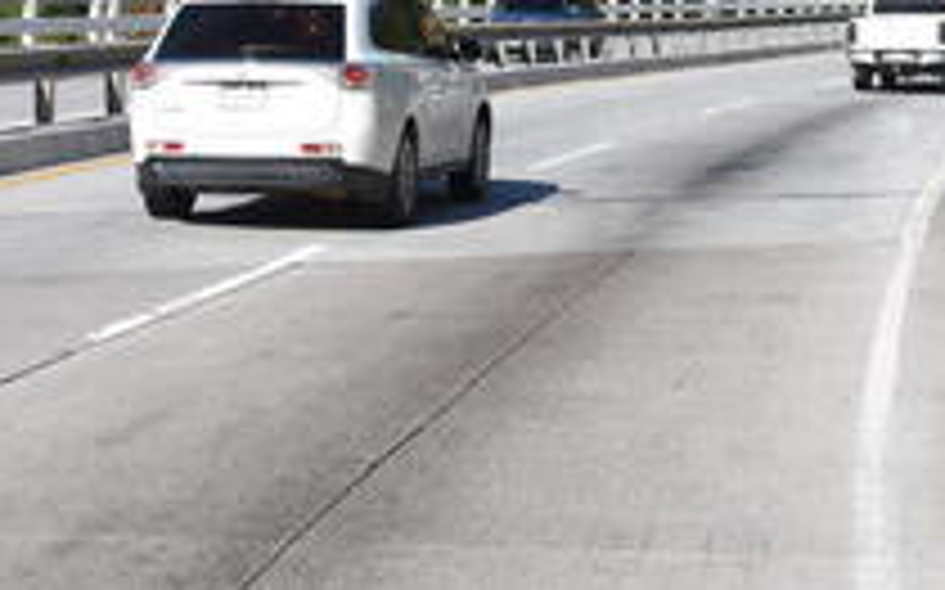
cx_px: 608
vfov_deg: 12.9
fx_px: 2528
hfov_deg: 21.1
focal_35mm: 98
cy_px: -149
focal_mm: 27
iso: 250
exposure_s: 1/1250
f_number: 6.3
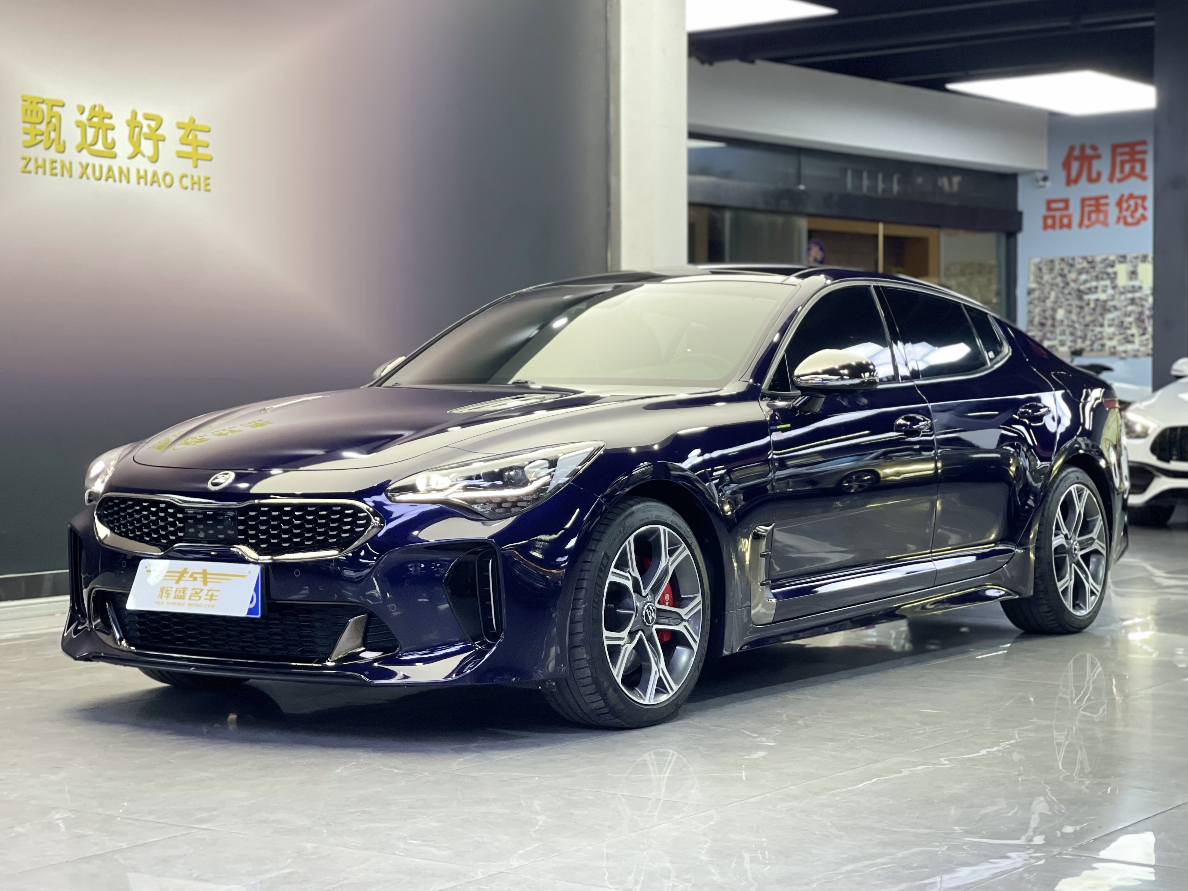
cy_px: 446
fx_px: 2196
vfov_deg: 22.9
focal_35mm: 64
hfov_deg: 30.3
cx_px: 594
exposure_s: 1/33
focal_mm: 7.5
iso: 160
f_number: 2.2
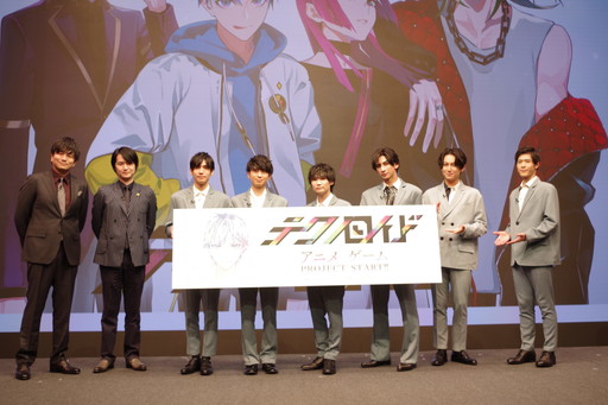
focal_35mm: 39
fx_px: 658
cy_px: 202
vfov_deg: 34.2
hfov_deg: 49.6
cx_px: 304
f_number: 4
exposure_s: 1/60
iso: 400
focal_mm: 26.25
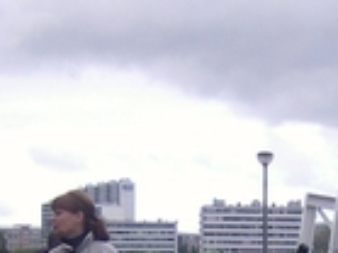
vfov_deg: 9.2
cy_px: 407
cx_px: 299
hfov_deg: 12.7
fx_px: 1512
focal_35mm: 155
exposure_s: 1/413
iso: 100
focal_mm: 6
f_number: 2.8
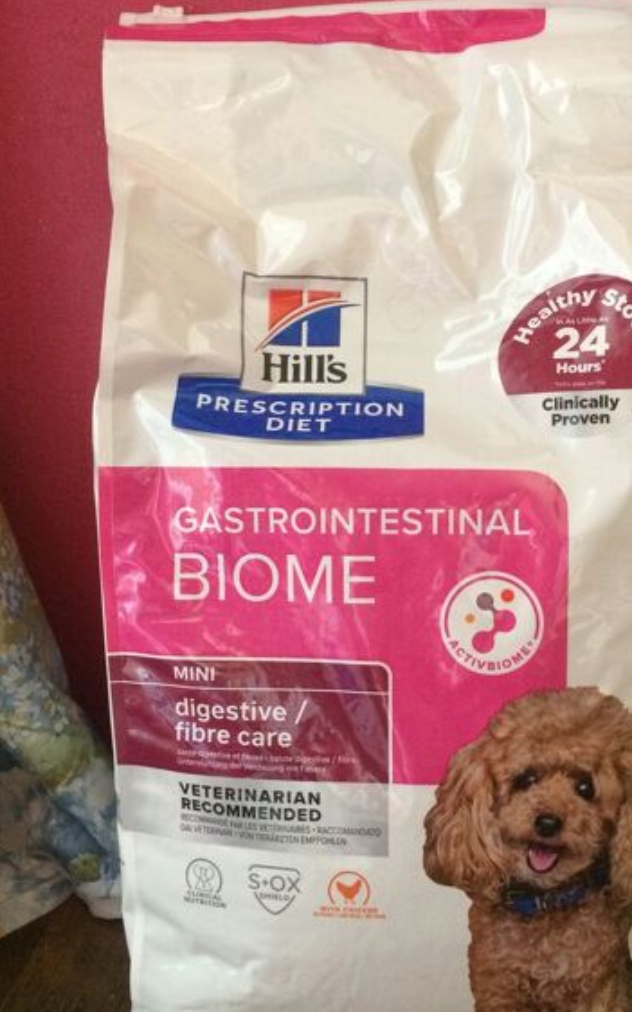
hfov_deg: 35.9
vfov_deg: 55.3
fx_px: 965
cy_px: 537
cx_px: 427
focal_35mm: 35
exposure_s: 1/25
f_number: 2.2
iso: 250
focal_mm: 4.15
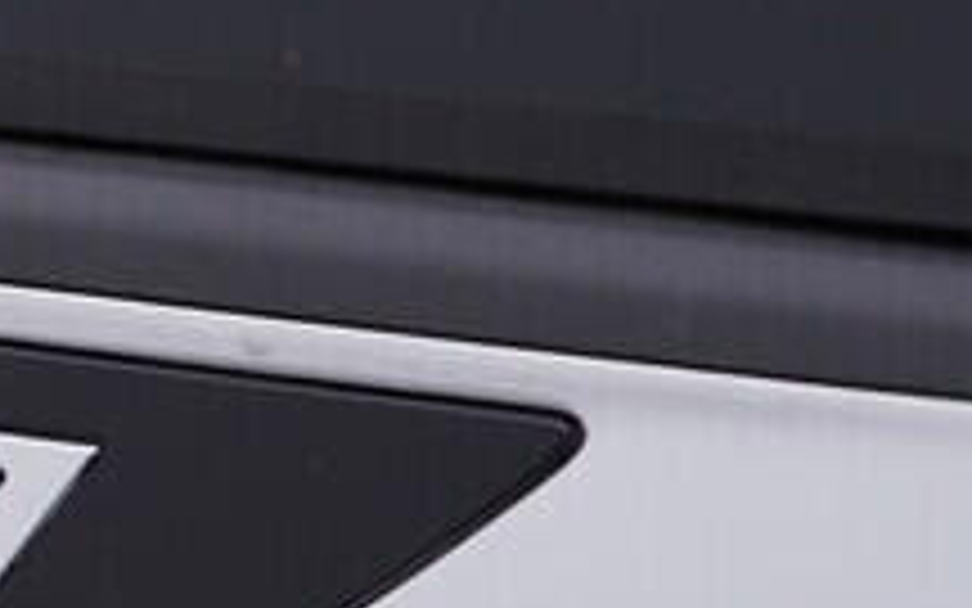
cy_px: 435
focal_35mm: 174
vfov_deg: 7.5
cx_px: -634
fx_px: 4609
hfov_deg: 11.4
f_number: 4
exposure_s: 1/80
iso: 125
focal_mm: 24
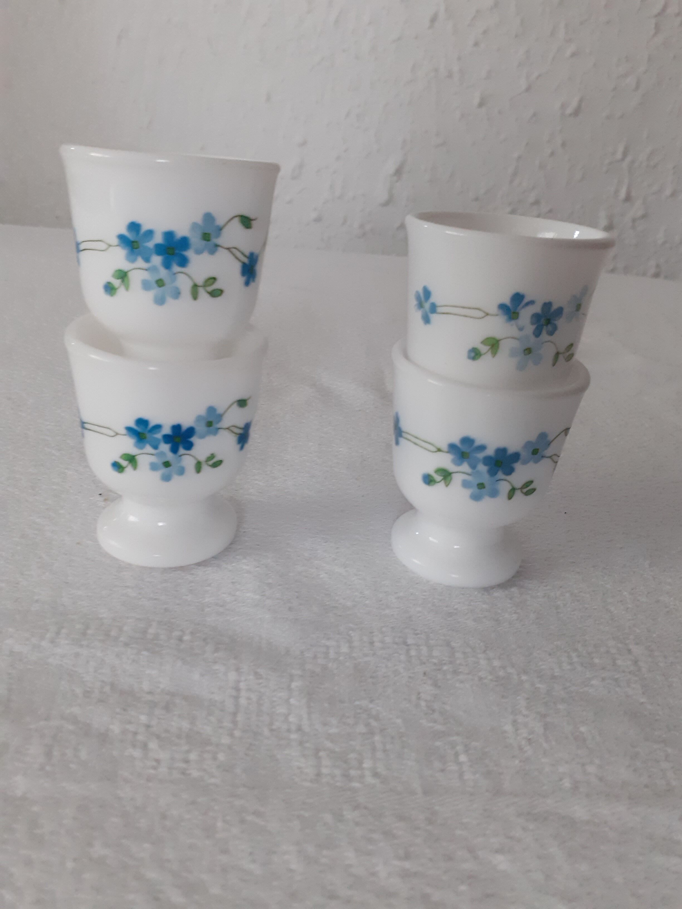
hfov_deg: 51.4
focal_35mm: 27
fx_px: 709
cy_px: 454
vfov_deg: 65.3
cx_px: 341
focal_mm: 3.6
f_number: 1.9
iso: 250
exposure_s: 1/50
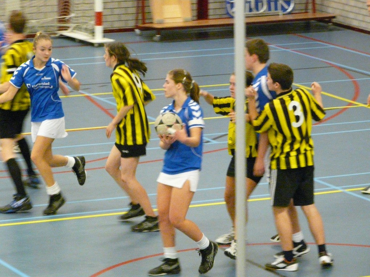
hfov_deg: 9.6
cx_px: 185
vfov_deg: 7.2
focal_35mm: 206
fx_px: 2202
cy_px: 138
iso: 1000
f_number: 3.6
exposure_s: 1/50
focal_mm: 33.8
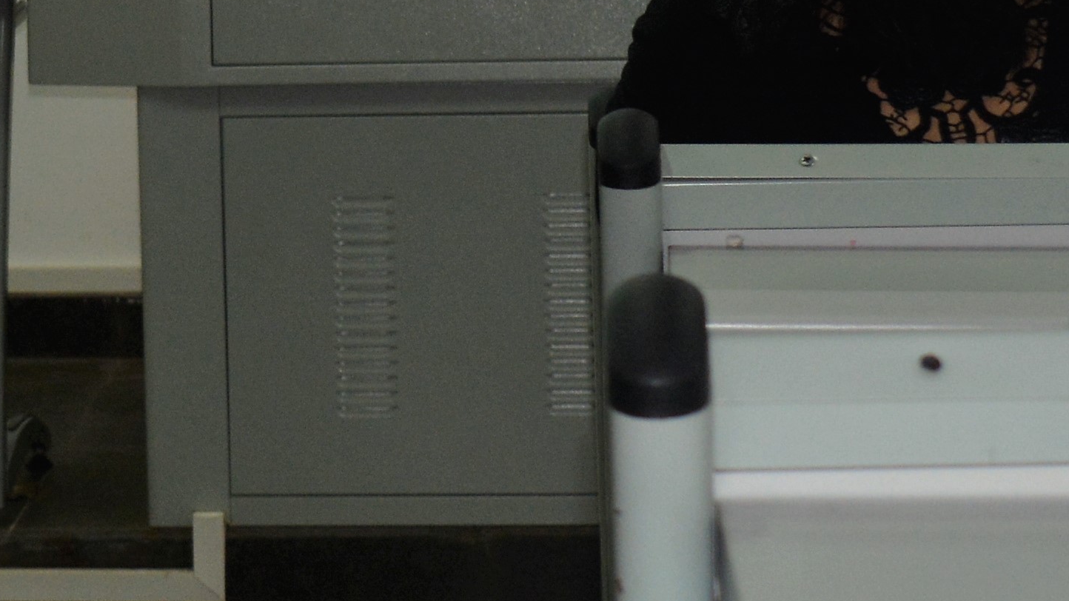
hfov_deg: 14.2
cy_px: -193
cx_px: 117
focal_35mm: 150
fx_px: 4257
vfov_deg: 8.0
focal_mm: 23
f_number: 3.8
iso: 400
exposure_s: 1/80
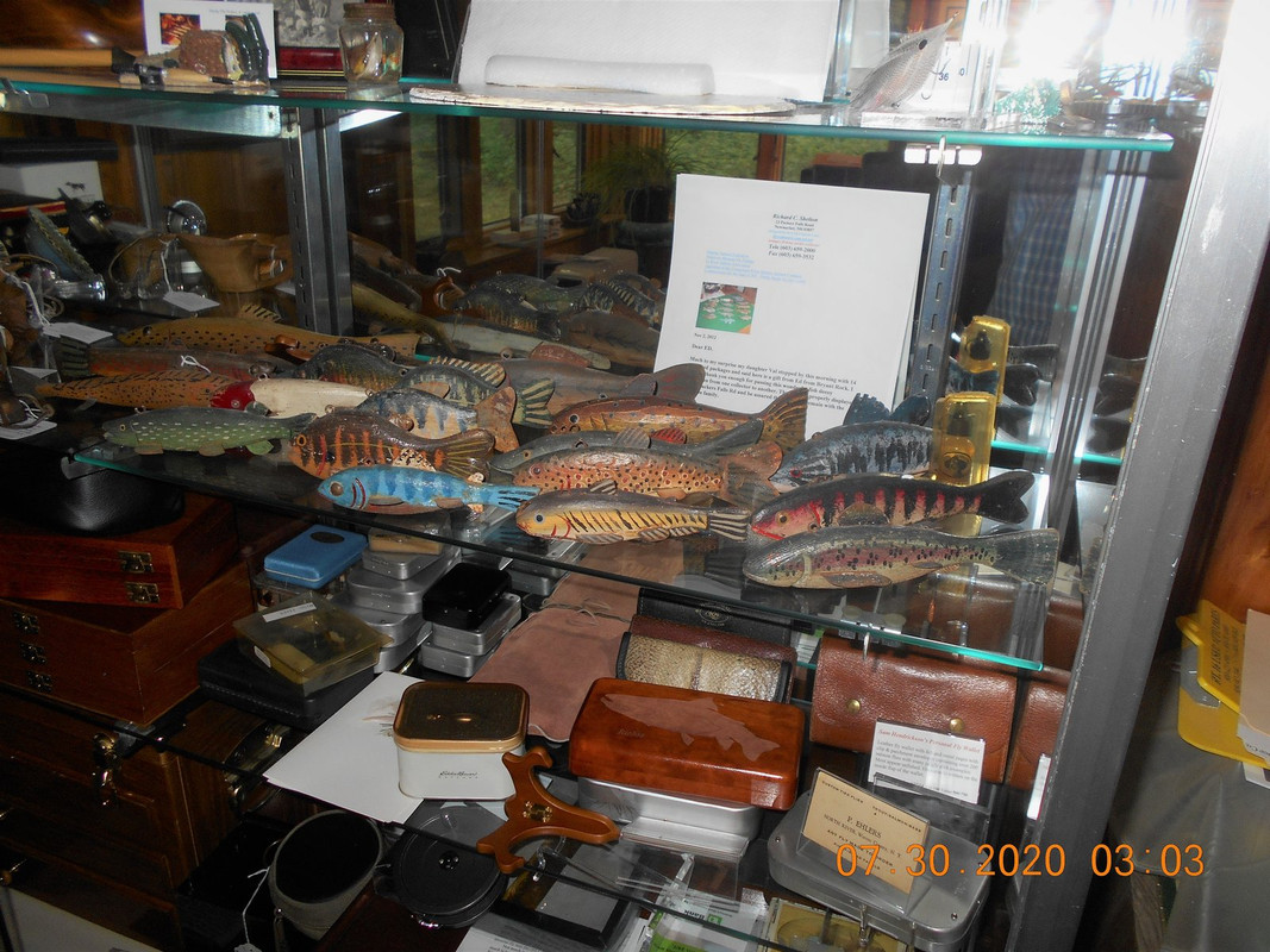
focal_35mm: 26
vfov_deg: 53.1
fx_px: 954
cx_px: 635
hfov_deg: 67.3
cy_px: 476
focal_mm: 4.6
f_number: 3.2
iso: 80
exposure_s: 1/25
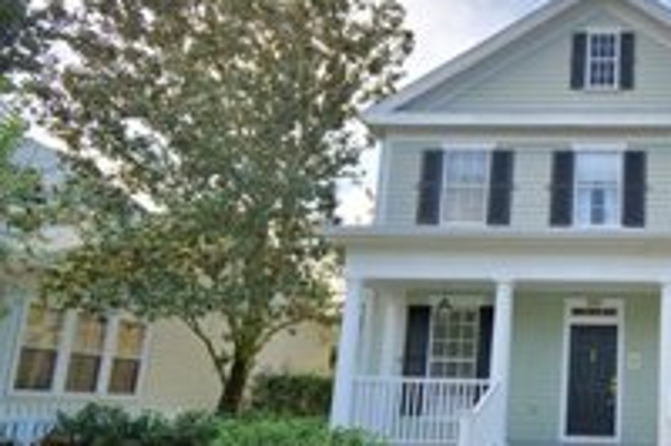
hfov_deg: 53.3
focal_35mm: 30
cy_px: 305
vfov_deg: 42.8
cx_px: 617
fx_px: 559
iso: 100
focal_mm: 10
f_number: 4.5
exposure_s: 1/640
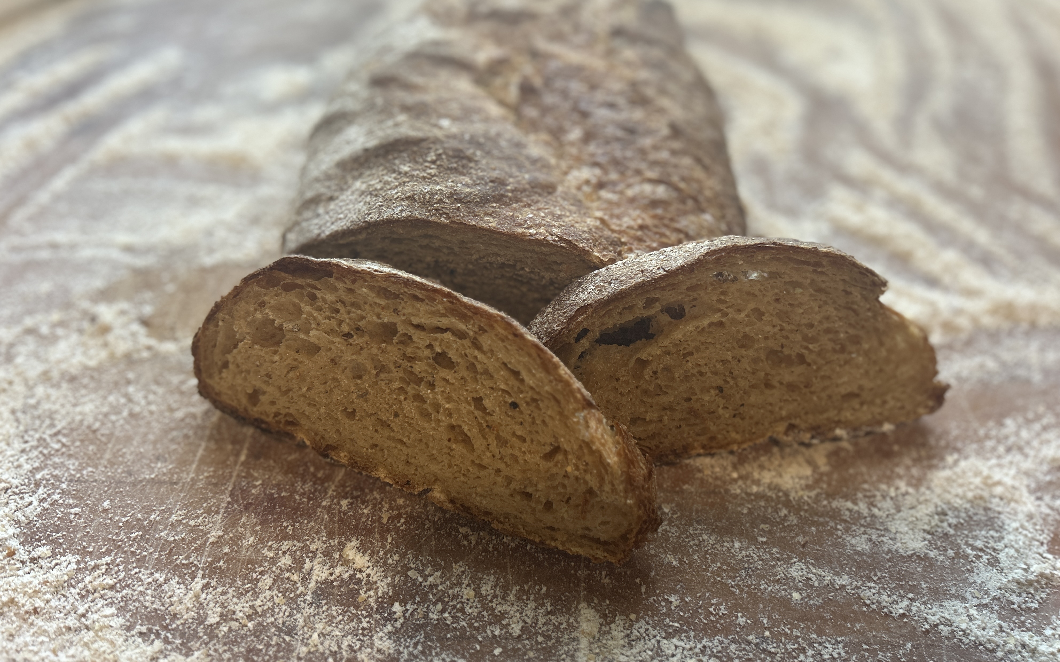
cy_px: 299
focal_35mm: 28
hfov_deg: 66.5
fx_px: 809
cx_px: 530
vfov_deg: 44.5
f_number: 1.5
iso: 125
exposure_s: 1/109
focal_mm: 5.7
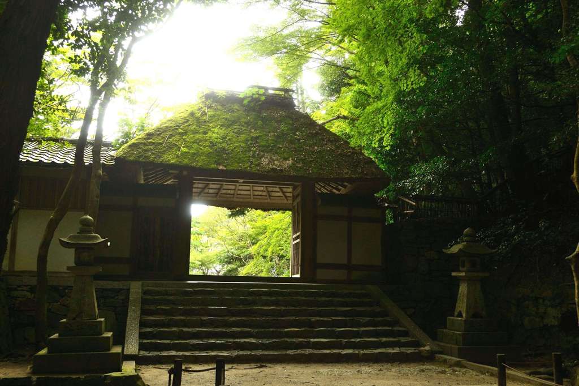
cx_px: 290
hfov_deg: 53.1
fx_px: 579
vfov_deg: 36.8
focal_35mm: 36
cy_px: 193
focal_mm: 24
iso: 180
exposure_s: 1/30
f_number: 5.6
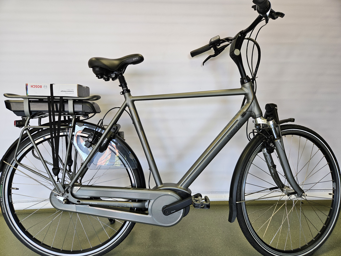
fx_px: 227
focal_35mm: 23
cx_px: 170
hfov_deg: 73.9
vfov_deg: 58.9
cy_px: 128
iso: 100
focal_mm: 5.4
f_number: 1.8
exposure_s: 1/180
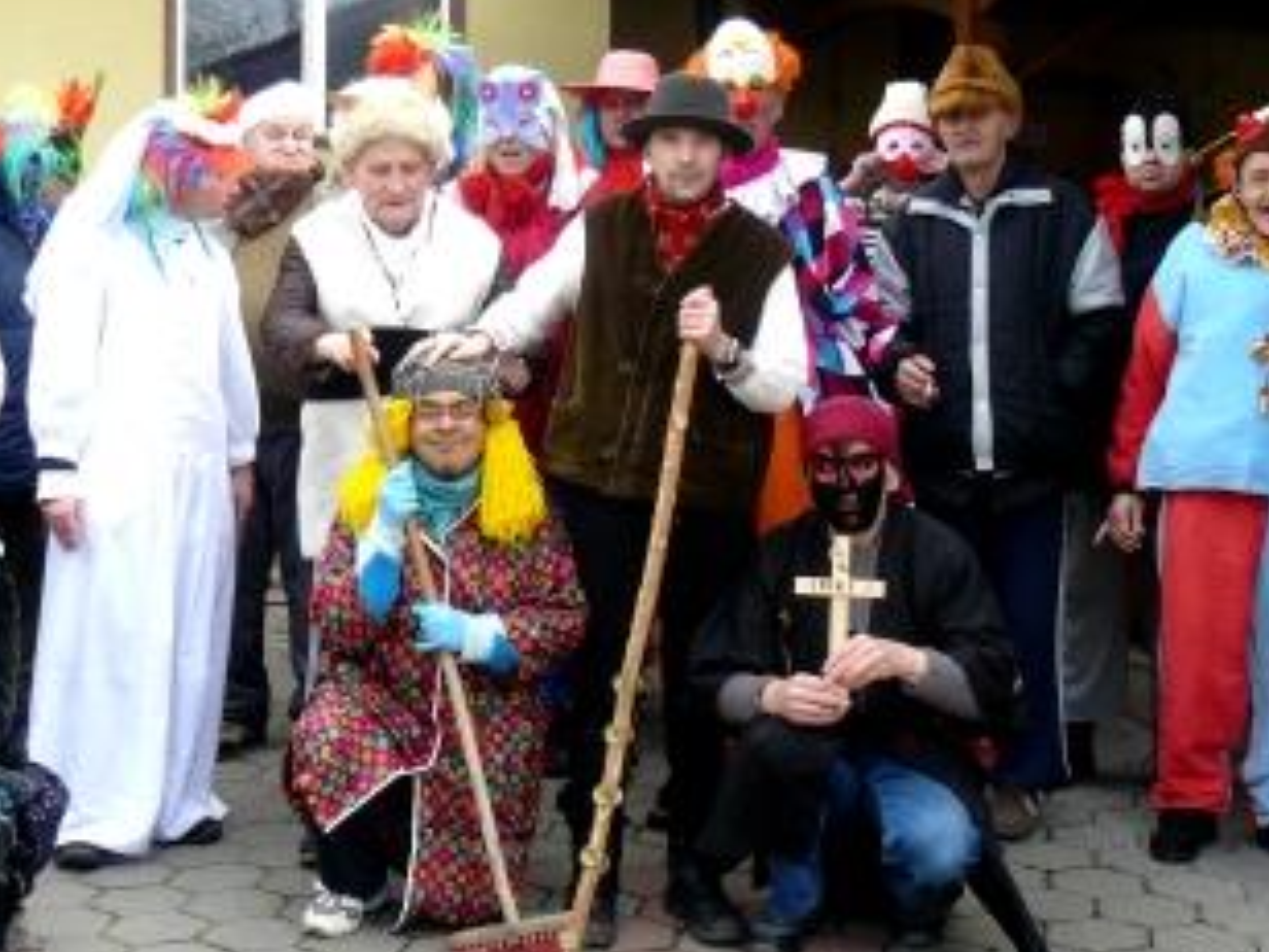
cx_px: 585
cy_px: 420
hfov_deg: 29.0
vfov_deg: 21.9
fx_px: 2456
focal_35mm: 67
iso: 100
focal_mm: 7.6
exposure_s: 1/100
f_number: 4
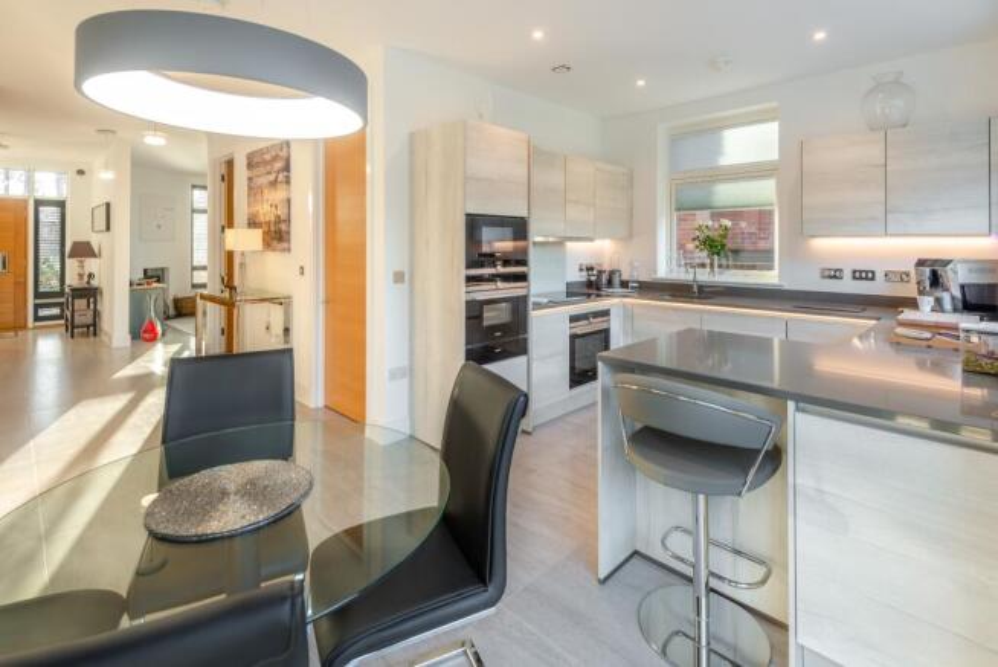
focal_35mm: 16
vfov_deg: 73.8
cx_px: 499
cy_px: 334
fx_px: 444
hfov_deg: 96.7
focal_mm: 16
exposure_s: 1/8
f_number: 8
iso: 100
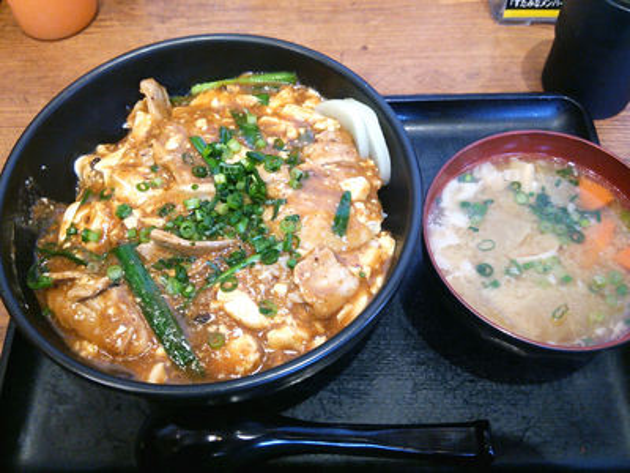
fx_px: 546
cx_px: 315
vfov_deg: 46.8
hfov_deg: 60.0
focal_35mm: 30
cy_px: 236
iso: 160
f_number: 1.94
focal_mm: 4.06
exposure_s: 1/39
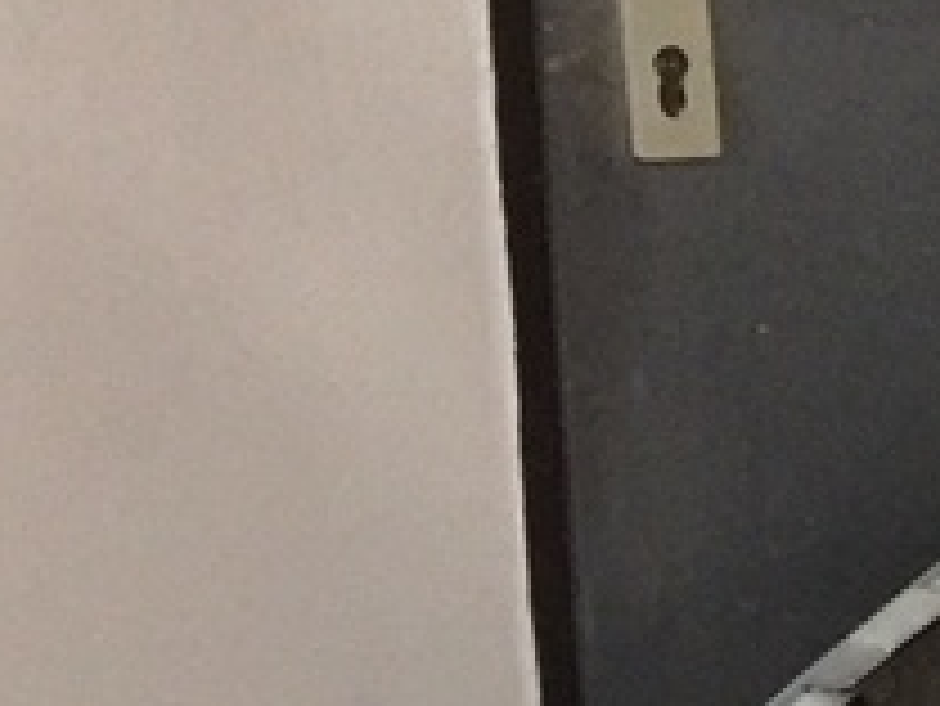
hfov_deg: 7.4
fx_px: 6141
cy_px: 1196
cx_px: 3090
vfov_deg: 6.5
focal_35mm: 226
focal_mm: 4.15
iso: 160
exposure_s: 1/8
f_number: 2.2
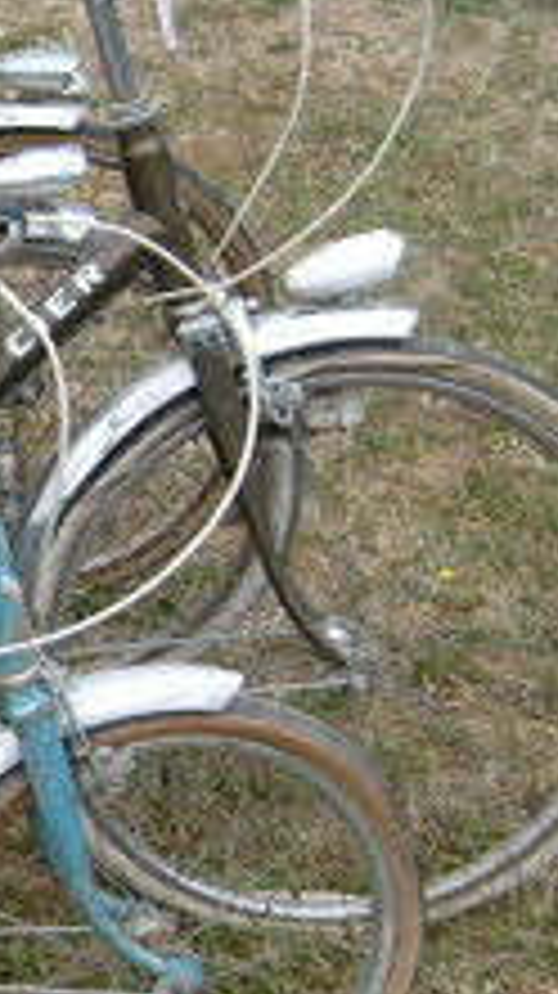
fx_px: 2187
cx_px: -374
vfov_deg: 25.6
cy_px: 513
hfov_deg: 13.4
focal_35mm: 83
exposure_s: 1/180
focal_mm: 5.8
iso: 80
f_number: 7.1
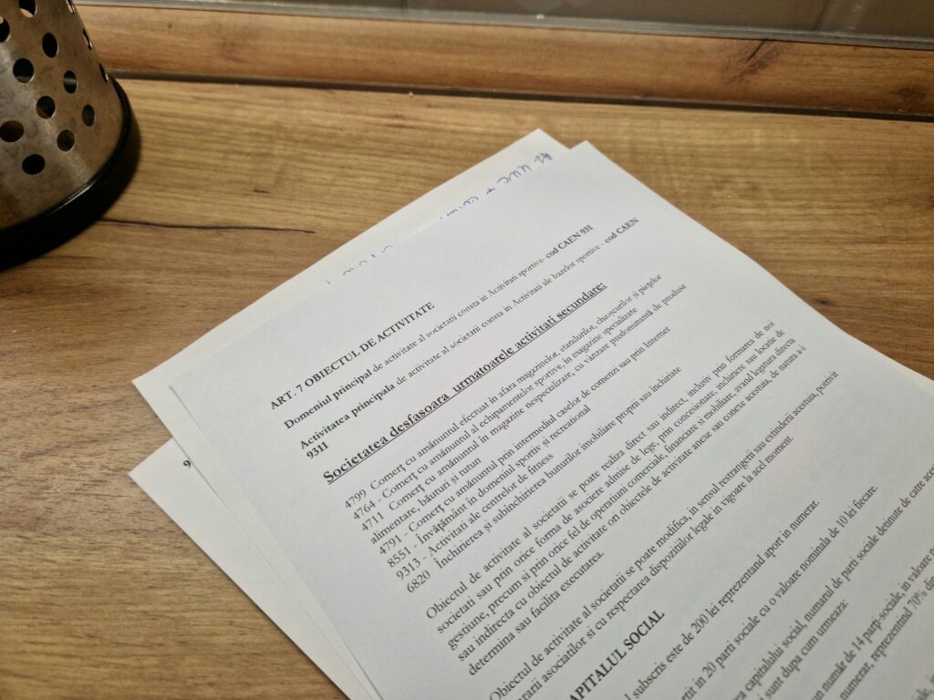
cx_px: 467
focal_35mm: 23
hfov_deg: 73.9
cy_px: 350
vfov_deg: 58.9
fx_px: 621
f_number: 1.8
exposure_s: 1/100
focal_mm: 5.4
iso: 50
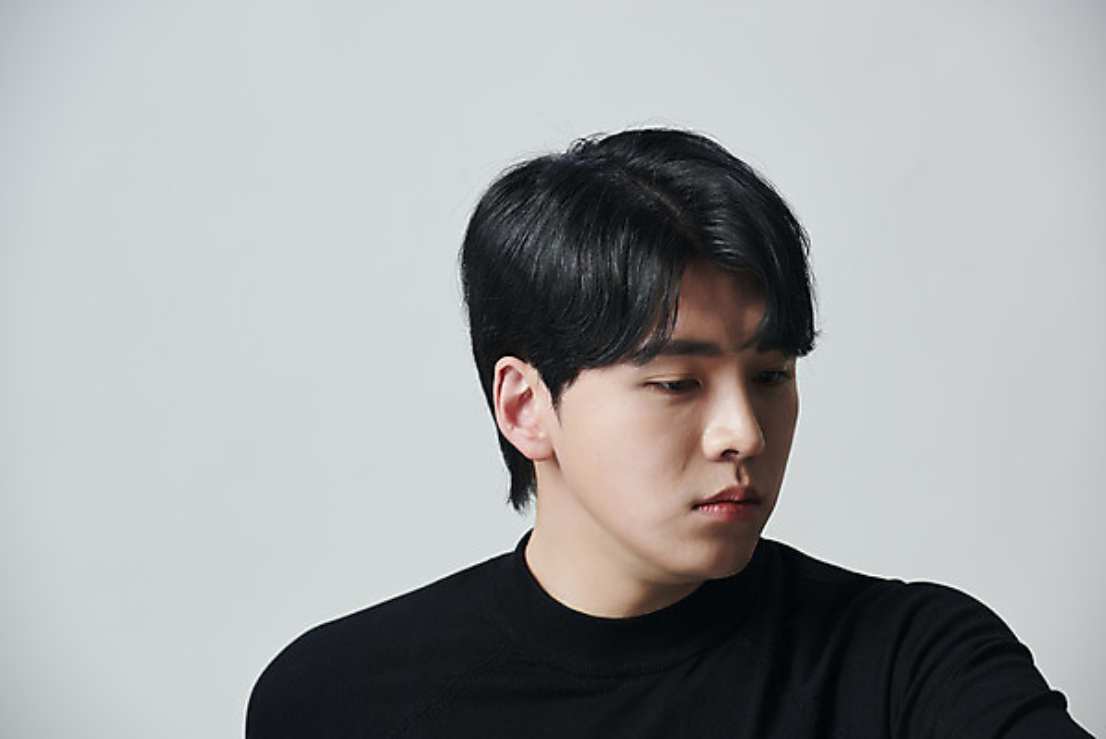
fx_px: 4918
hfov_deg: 12.8
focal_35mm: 160
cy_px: 370
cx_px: 553
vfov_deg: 8.6
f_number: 7.1
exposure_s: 1/125
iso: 64
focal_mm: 160
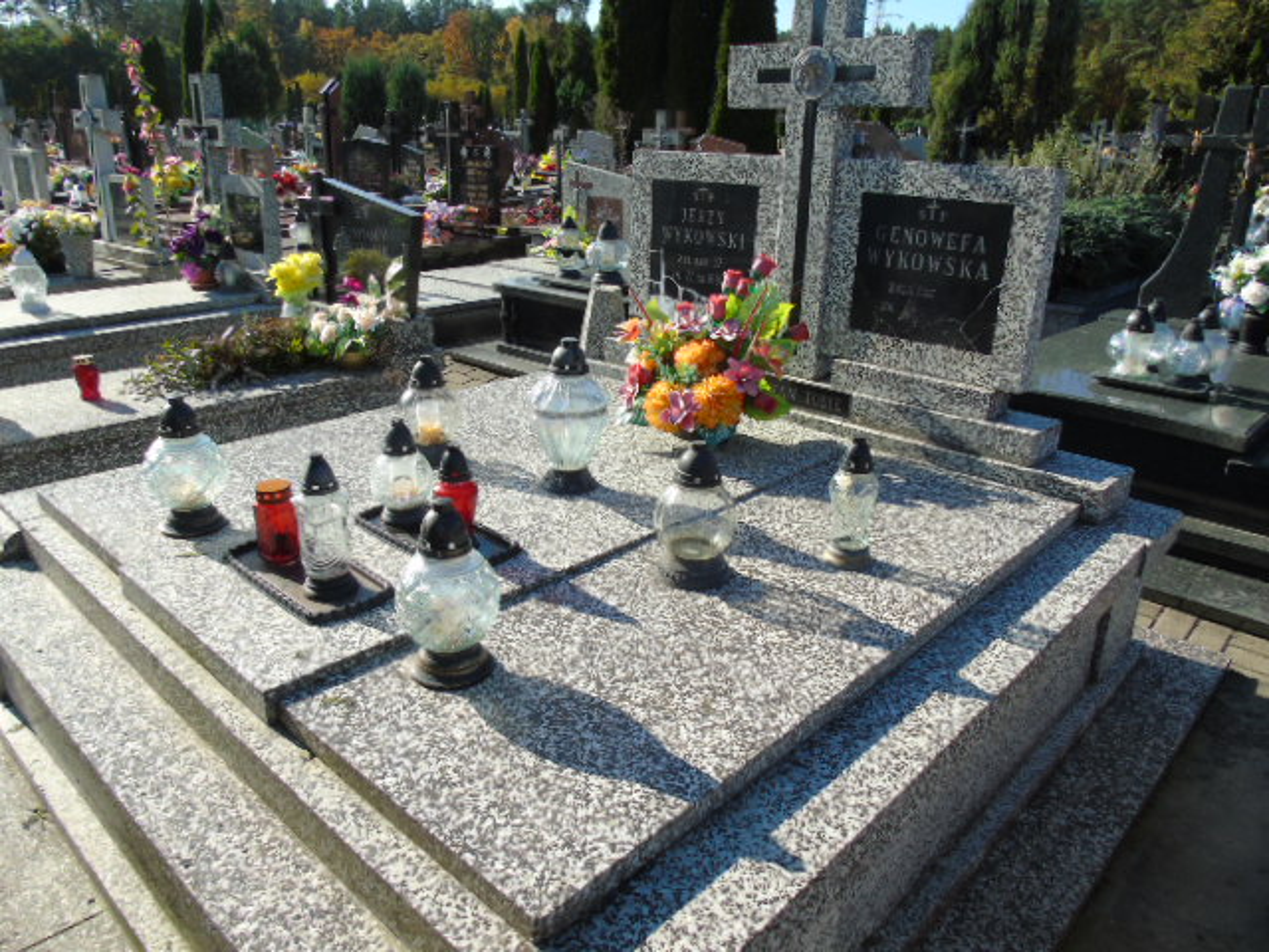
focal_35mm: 25
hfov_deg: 69.4
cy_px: 476
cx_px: 634
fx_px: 916
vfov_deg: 54.9
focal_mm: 4.4
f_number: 3.4
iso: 80
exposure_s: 1/500
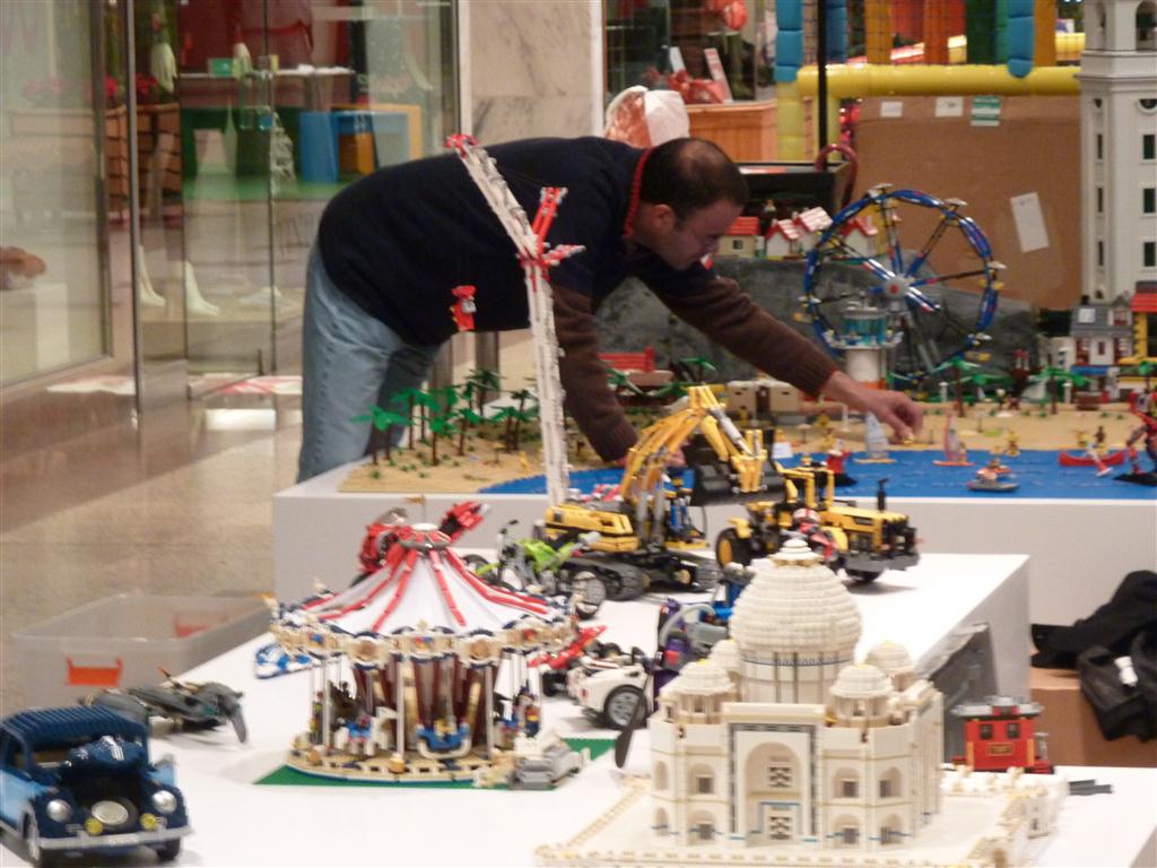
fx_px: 4913
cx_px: 578
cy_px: 434
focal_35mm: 147
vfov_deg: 10.1
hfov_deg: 13.4
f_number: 4.5
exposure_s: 1/13
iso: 400
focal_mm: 24.1
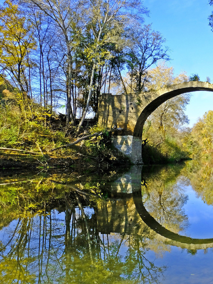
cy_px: 167
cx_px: 206
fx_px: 386
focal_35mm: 47
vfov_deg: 40.3
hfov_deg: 29.2
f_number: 20
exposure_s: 1/80
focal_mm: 18
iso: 800
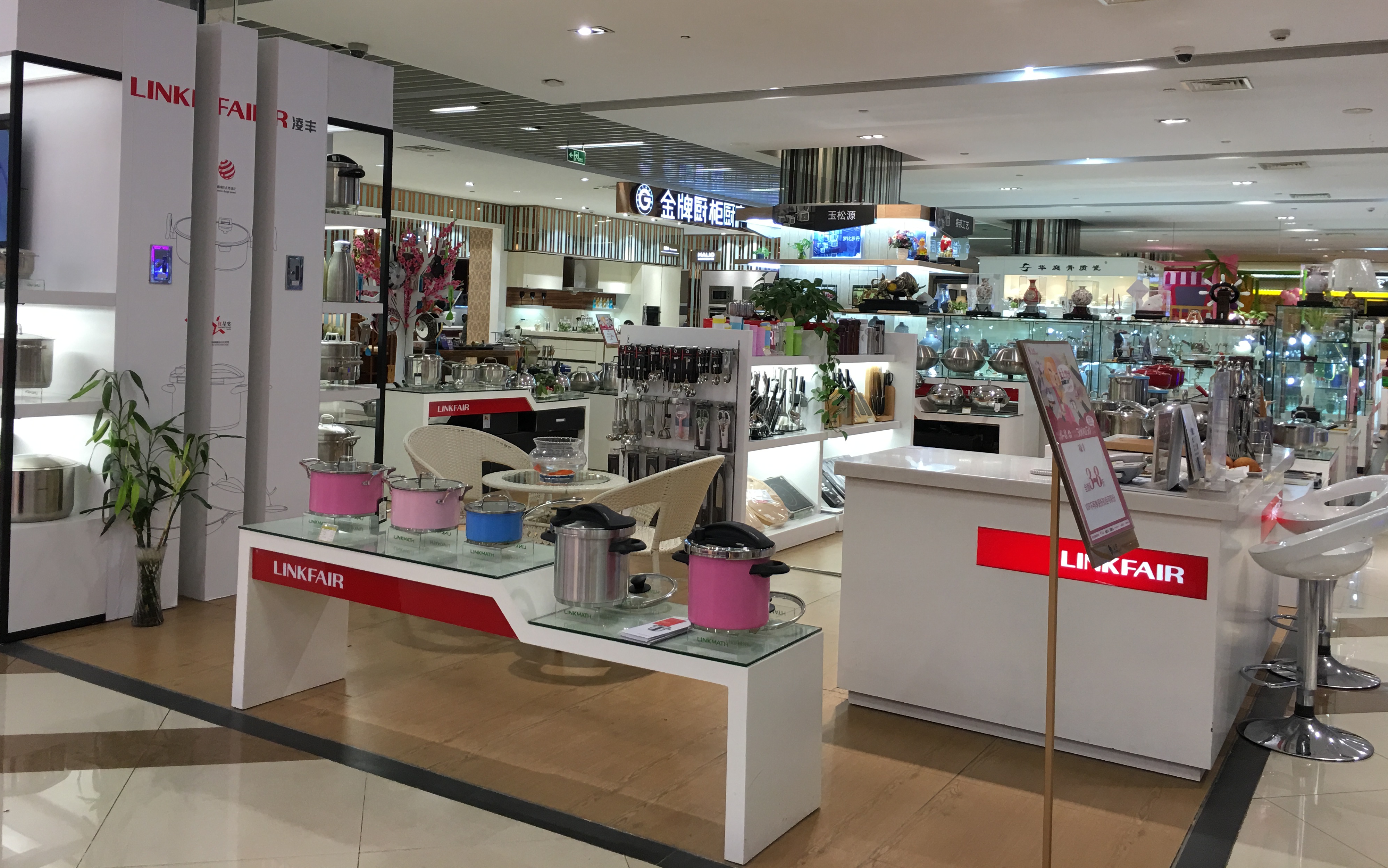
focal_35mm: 31
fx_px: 1173
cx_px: 690
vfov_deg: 40.4
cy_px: 344
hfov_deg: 61.2
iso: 40
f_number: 2.2
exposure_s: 1/33
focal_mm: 4.15
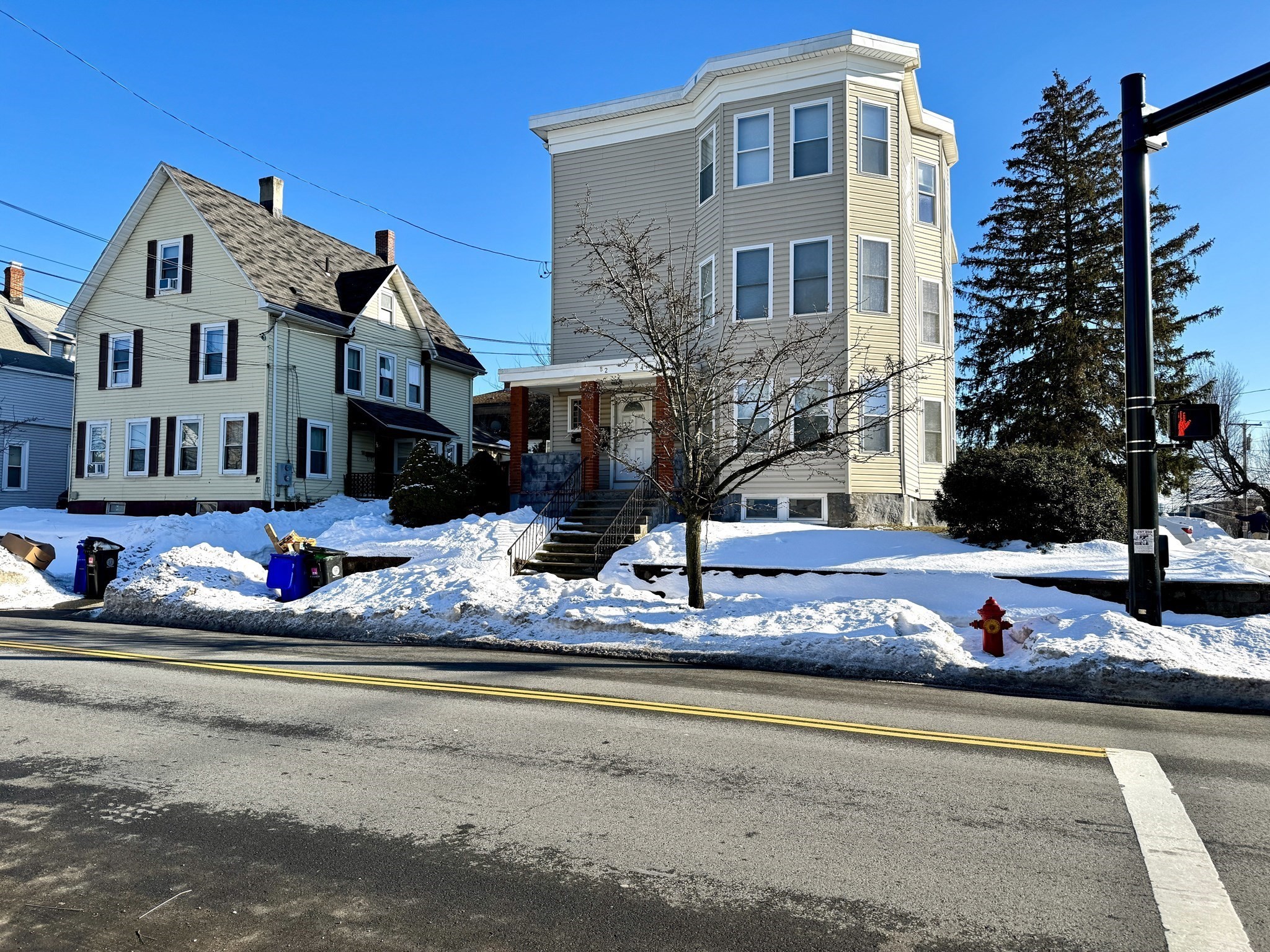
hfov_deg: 71.6
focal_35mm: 24
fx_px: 881
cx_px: 635
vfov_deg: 56.8
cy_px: 476
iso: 80
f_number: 1.78
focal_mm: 6.76
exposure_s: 1/1869
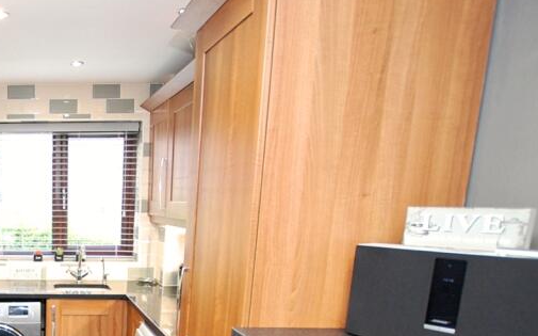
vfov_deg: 38.0
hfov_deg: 50.0
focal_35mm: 31
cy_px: 299
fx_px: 454
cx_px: 2
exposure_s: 1/40
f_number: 3.5
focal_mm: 10
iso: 800
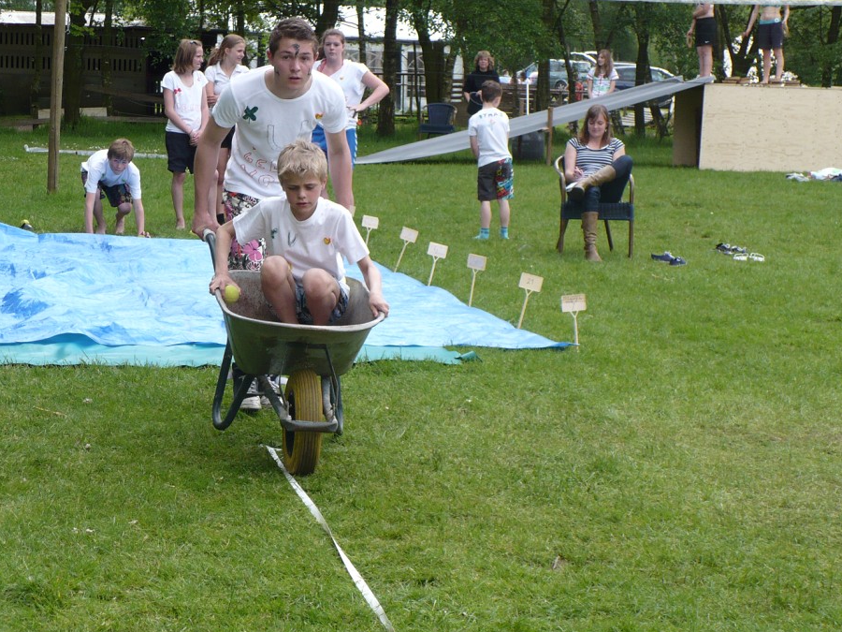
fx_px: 2238
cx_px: 333
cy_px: 301
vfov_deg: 16.1
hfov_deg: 21.3
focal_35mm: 92
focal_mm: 11.4
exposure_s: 1/400
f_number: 3.2
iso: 100
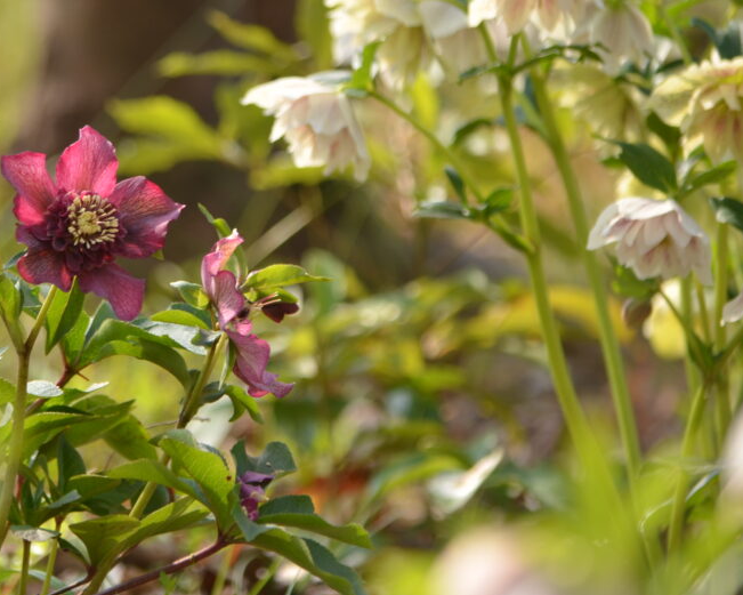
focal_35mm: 442
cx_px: 175
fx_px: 9721
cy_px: 296
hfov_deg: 4.4
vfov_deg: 3.5
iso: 100
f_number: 5
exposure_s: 1/160
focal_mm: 200
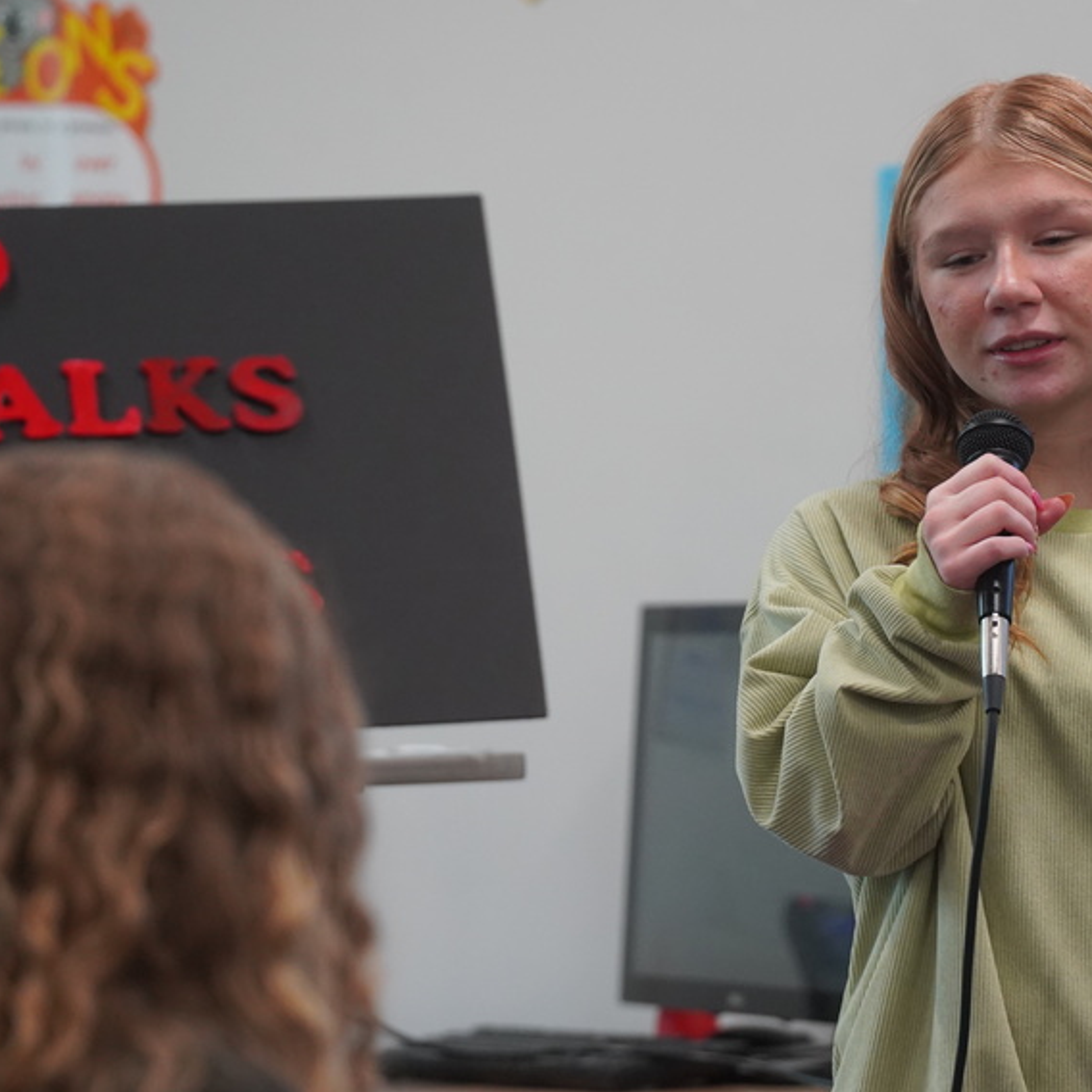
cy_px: 626
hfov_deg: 7.1
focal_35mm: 245
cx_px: 867
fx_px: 8744
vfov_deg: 7.1
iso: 4000
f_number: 4
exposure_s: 1/200
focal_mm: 160
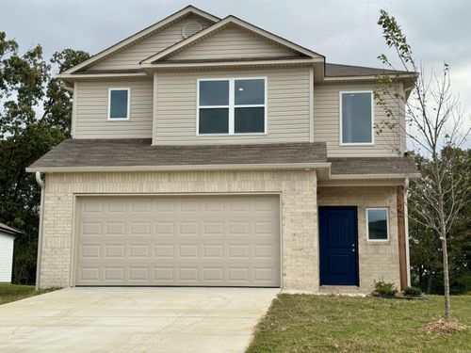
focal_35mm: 48
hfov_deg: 39.7
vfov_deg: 30.3
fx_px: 653
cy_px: 176
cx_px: 236
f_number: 1.78
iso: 64
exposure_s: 1/2513
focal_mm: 6.76
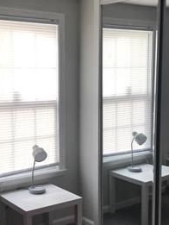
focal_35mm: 58
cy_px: 134
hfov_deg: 25.2
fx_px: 377
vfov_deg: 33.1
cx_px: 72
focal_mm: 3.99
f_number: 1.8
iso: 25
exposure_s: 1/120
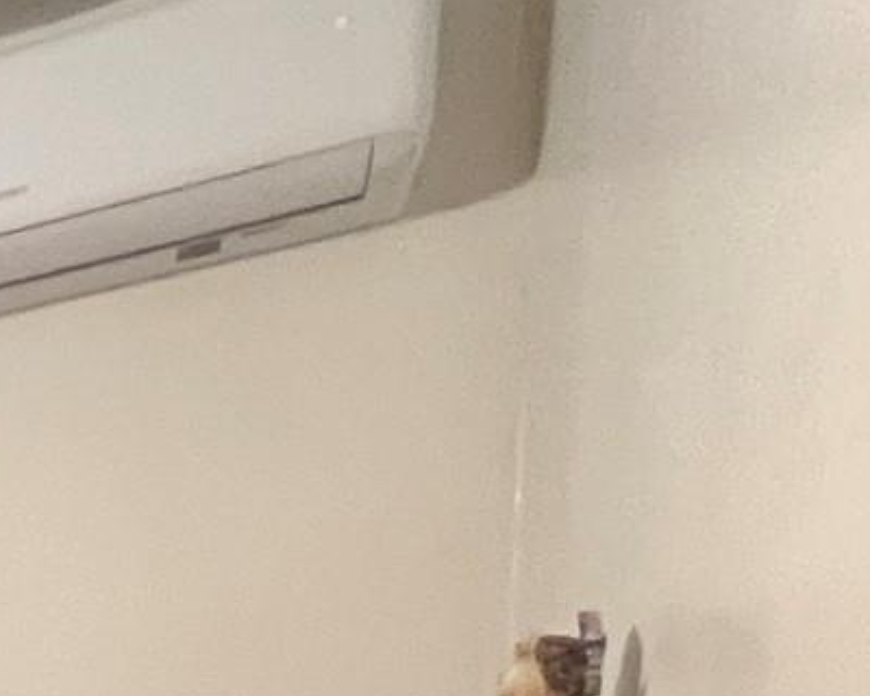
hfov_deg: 16.3
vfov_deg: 17.9
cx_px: -1105
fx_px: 1674
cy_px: 1316
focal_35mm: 65
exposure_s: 1/60
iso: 500
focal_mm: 1.57
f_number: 1.8
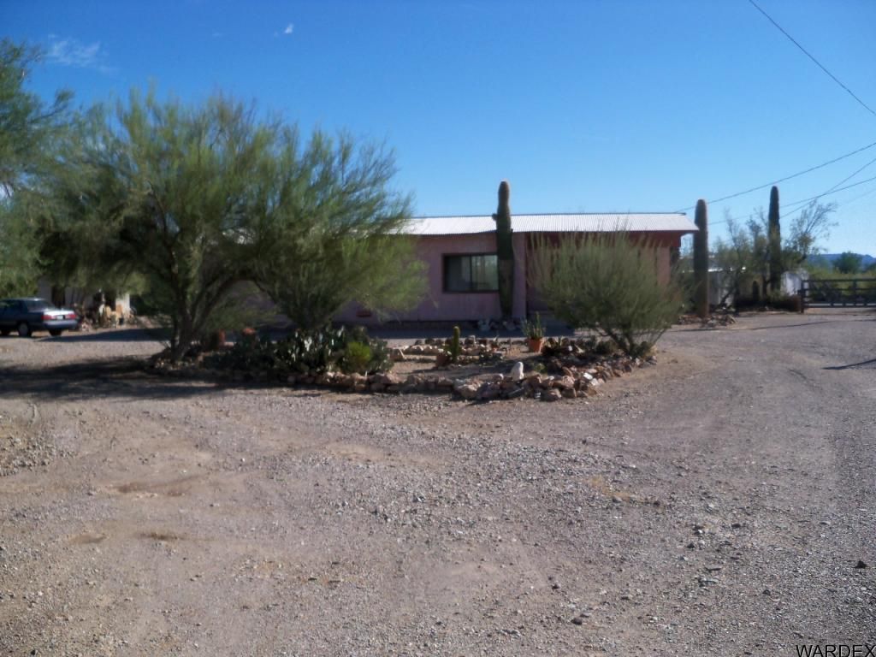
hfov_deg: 52.6
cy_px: 328
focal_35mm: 35
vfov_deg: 40.7
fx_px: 886
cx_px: 438
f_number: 3.5
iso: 64
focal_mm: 6.2
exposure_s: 1/800
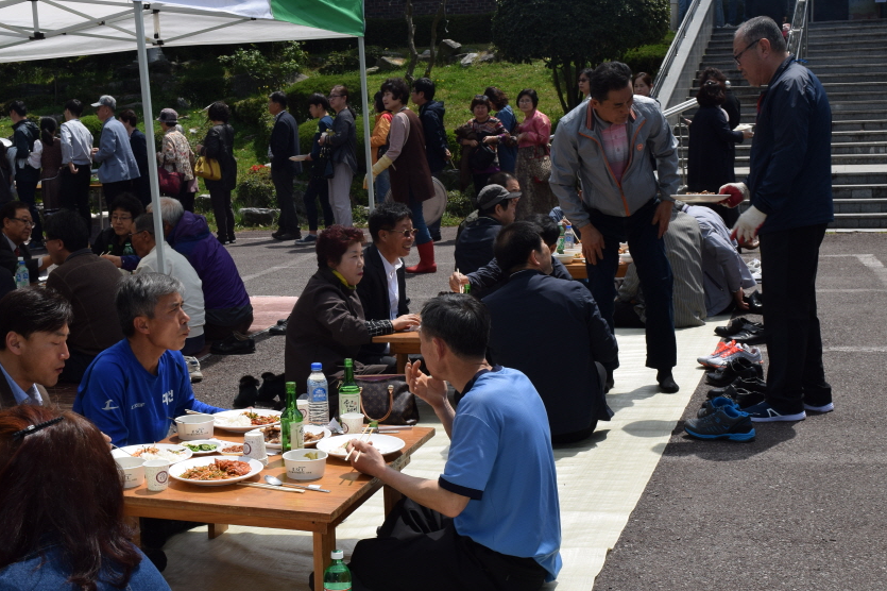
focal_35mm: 55
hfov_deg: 36.2
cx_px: 398
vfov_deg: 24.6
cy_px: 341
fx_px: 1355
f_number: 13
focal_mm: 30
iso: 100
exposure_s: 1/200
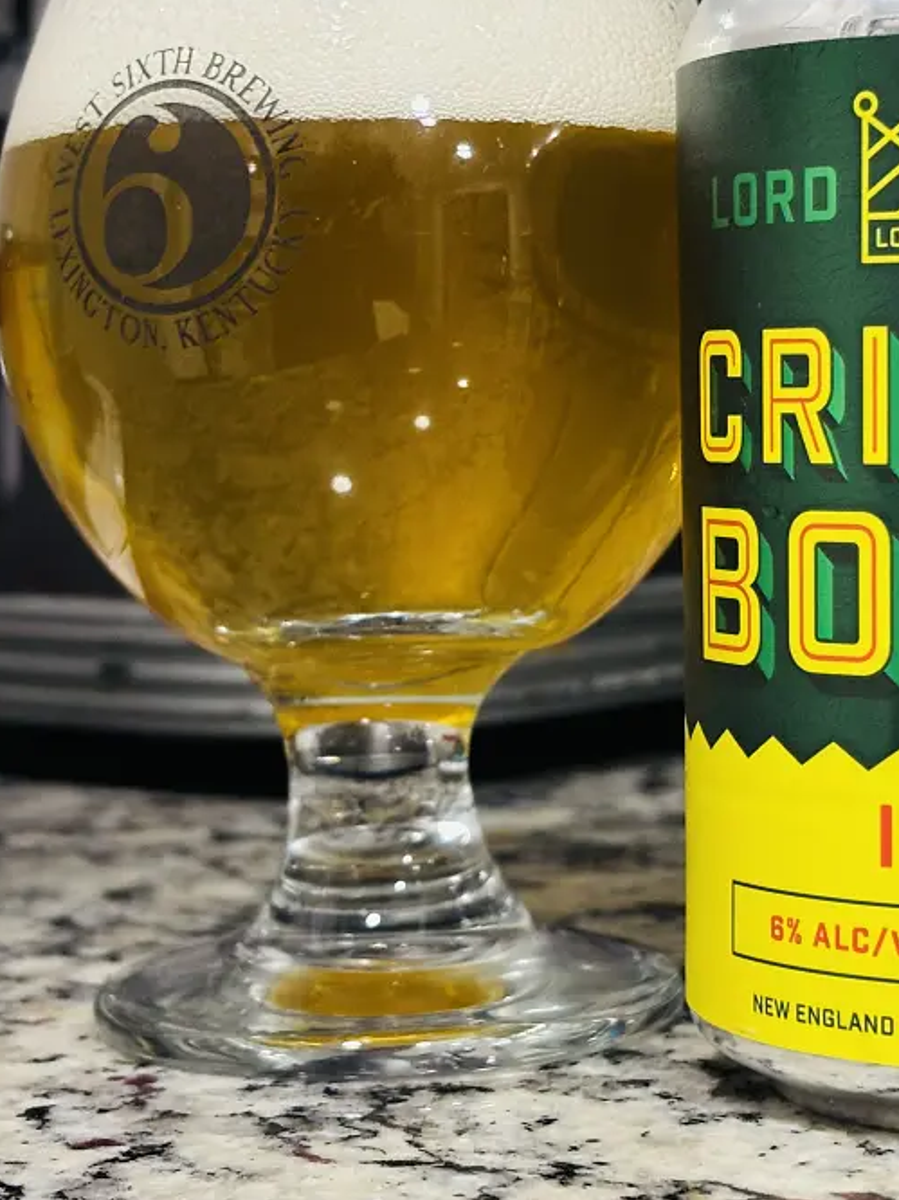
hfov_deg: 18.3
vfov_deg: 24.4
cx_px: 668
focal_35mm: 80
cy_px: 497
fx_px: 2772
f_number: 1.6
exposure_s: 1/40
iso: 200
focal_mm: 5.96
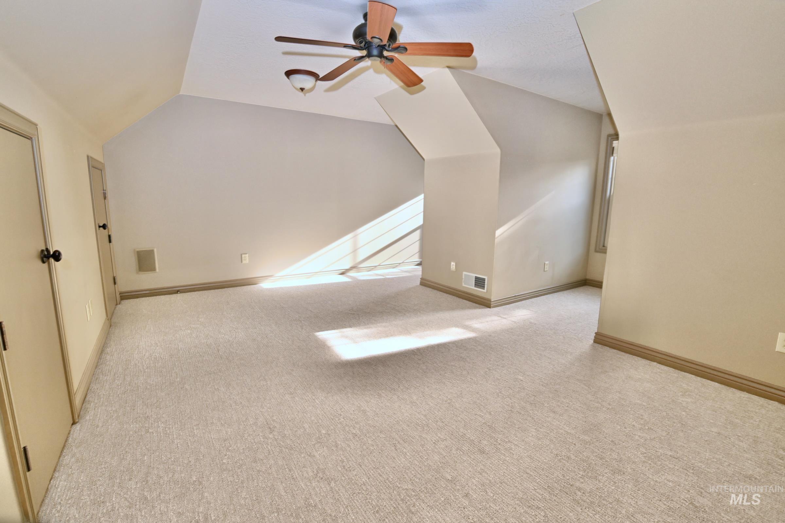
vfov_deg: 77.3
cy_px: 262
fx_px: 327
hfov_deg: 100.4
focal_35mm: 15
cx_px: 392
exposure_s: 1/125
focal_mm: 10
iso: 400
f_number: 7.1
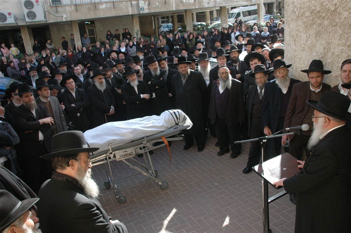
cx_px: 176
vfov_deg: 39.9
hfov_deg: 57.3
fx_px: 321
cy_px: 116
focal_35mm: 33
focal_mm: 22
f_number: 8
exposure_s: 1/250
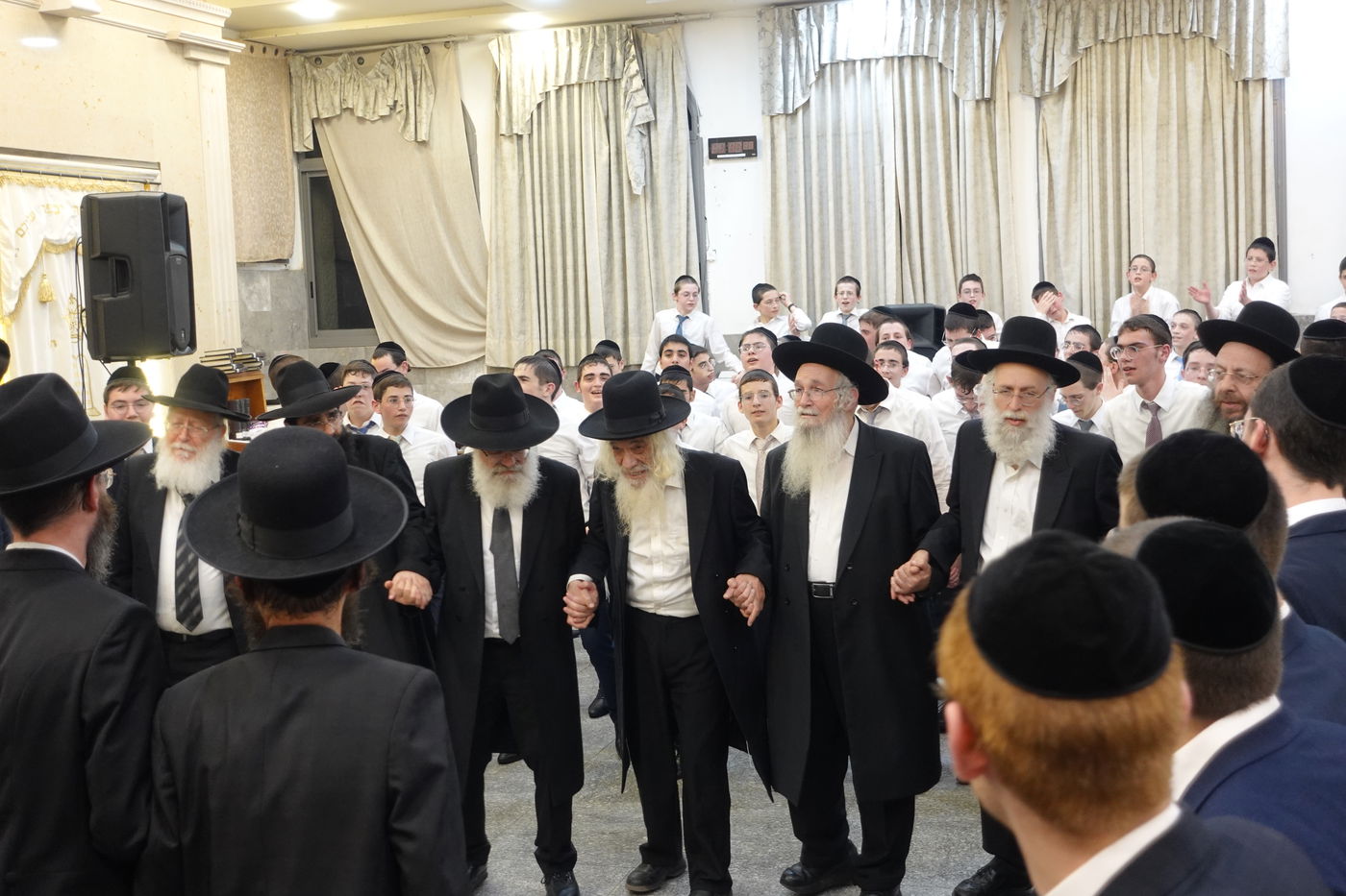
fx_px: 1682
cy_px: 448
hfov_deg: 43.6
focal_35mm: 45
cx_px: 673
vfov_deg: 29.9
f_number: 2.8
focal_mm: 17.16
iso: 1000
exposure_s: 1/125
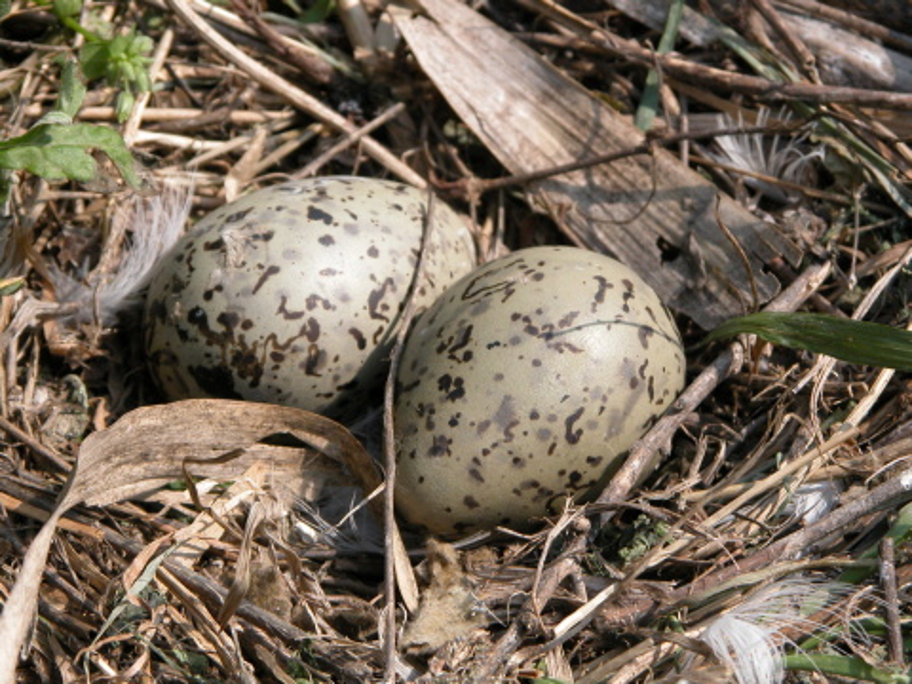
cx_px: 456
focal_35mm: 173
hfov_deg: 11.4
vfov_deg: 8.6
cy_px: 342
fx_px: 4558
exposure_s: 1/500
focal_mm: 44.7
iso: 100
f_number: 5.6
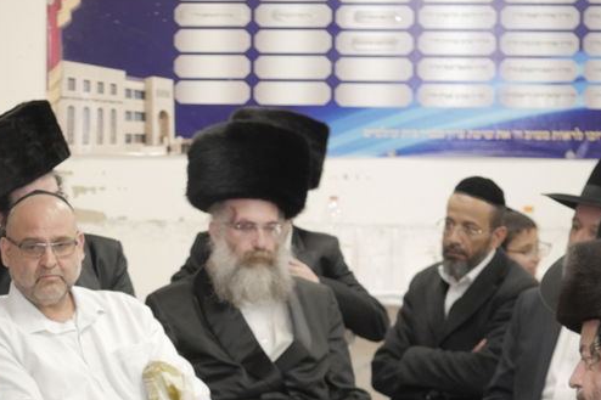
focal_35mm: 151
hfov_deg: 13.5
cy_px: 364
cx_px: 53
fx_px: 2520
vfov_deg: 9.0
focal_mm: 35
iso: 1000
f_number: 2.8
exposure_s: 1/160
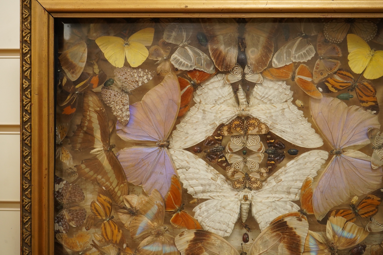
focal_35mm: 46
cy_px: 128
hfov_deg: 42.8
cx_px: 192
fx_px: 489
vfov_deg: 29.2
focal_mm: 46
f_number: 8
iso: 4000
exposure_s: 1/80
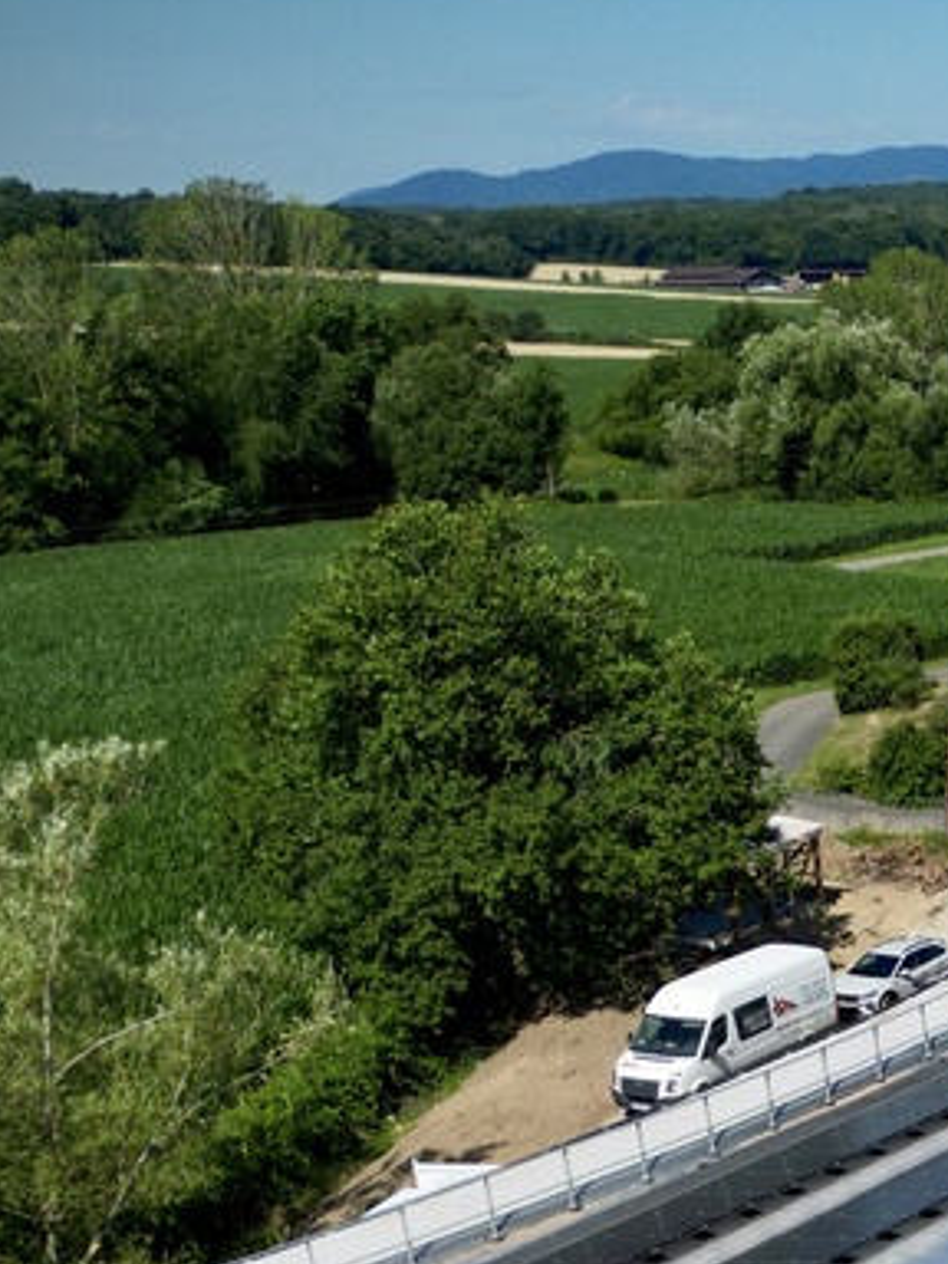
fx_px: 2337
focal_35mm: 64
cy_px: 1294
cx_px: 1155
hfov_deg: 21.2
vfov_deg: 28.2
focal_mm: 6.72
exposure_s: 1/4000
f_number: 1.7
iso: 120
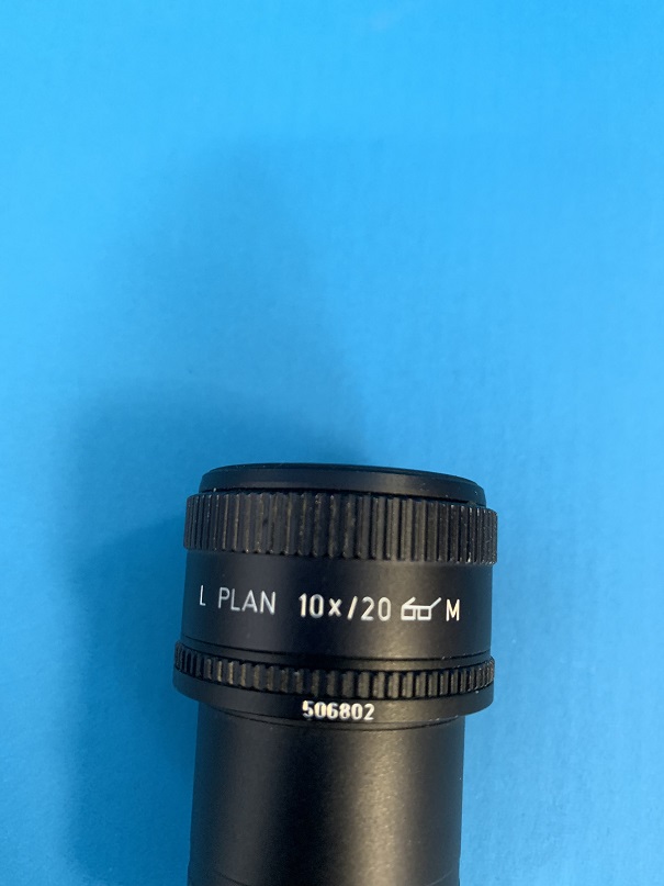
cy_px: 443
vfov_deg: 67.3
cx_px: 332
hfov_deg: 53.1
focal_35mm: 26
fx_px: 665
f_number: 1.8
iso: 400
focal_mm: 4.25
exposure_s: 1/50
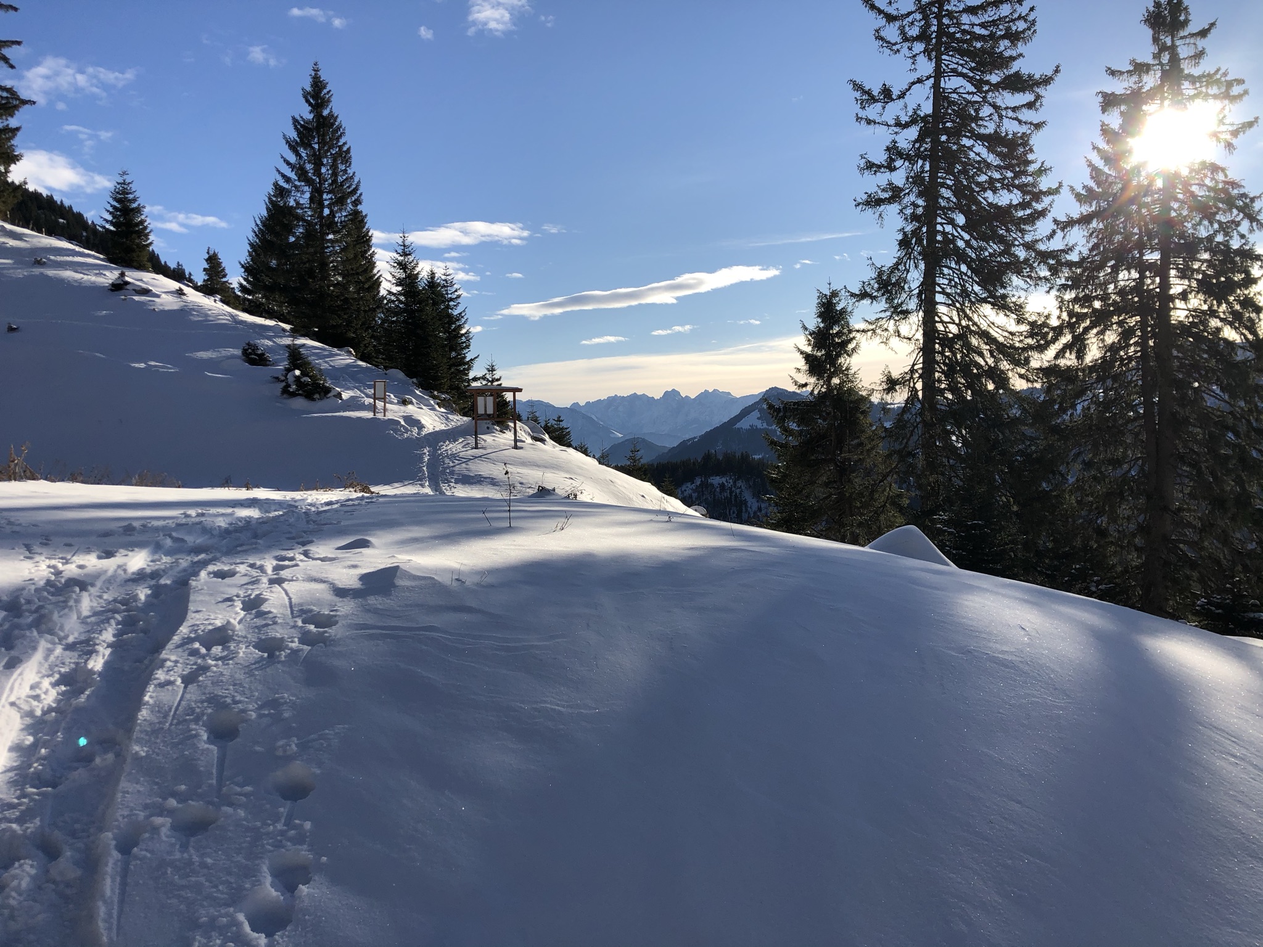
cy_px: 474
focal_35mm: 28
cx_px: 632
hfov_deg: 63.4
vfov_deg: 49.7
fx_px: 1022
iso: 20
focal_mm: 3.99
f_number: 1.8
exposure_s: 1/2825
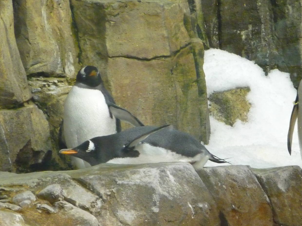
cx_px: 183
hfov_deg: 9.0
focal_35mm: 219
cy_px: 132
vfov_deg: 6.8
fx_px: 1911
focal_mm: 29.1
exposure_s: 1/25
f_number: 4.8
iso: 800
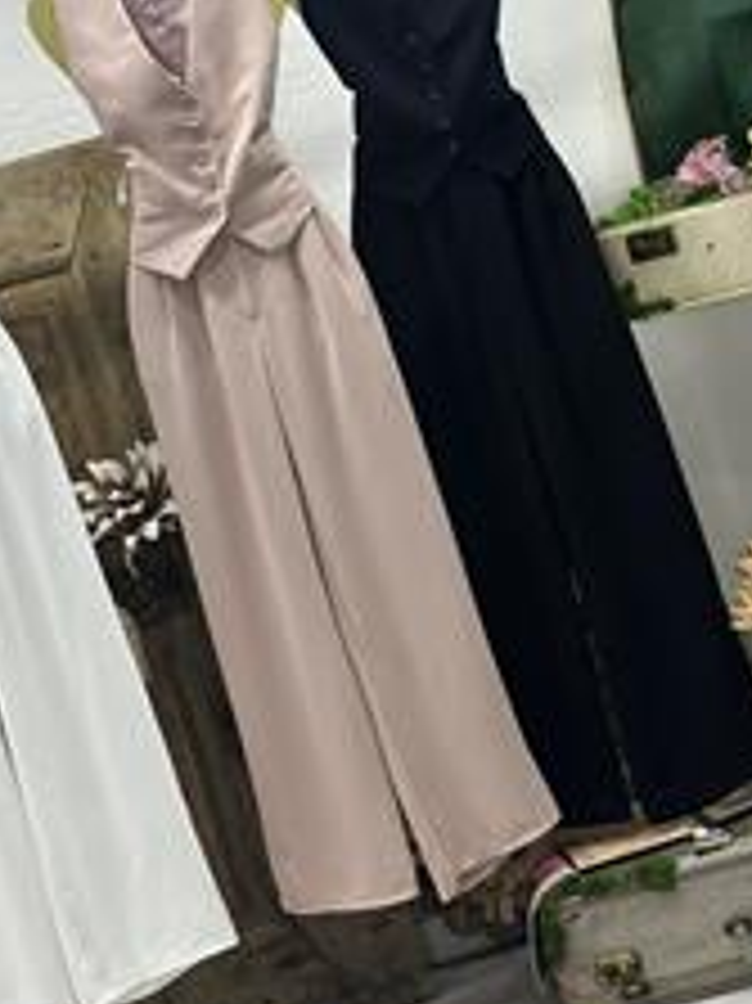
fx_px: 2493
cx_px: 297
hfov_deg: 17.1
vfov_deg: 22.7
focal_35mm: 86
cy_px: 387
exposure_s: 1/100
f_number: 1.78
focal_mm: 6.86
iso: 100
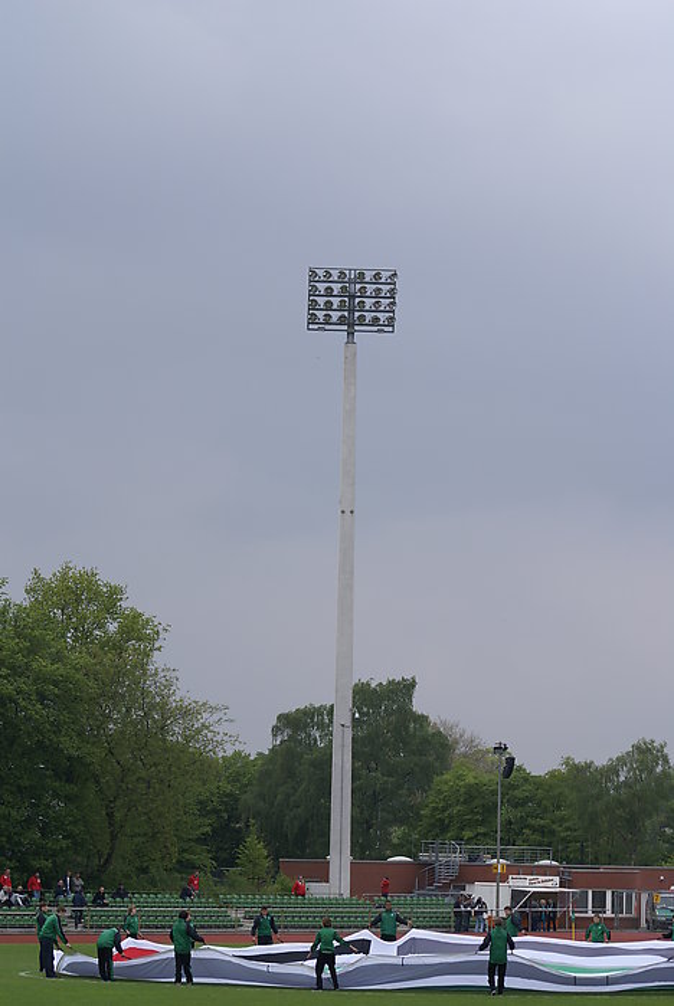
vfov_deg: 19.4
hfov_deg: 13.1
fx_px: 2940
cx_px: 337
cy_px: 503
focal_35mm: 105
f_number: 5.6
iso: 100
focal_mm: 70
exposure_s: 1/400
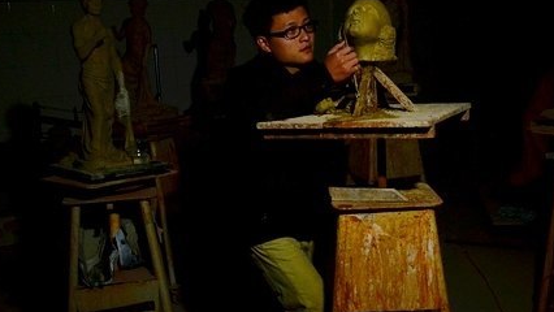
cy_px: 159
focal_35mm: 53
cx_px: 308
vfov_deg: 22.7
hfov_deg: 39.1
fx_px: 779
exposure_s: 1/40
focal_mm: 24
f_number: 3.8
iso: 400
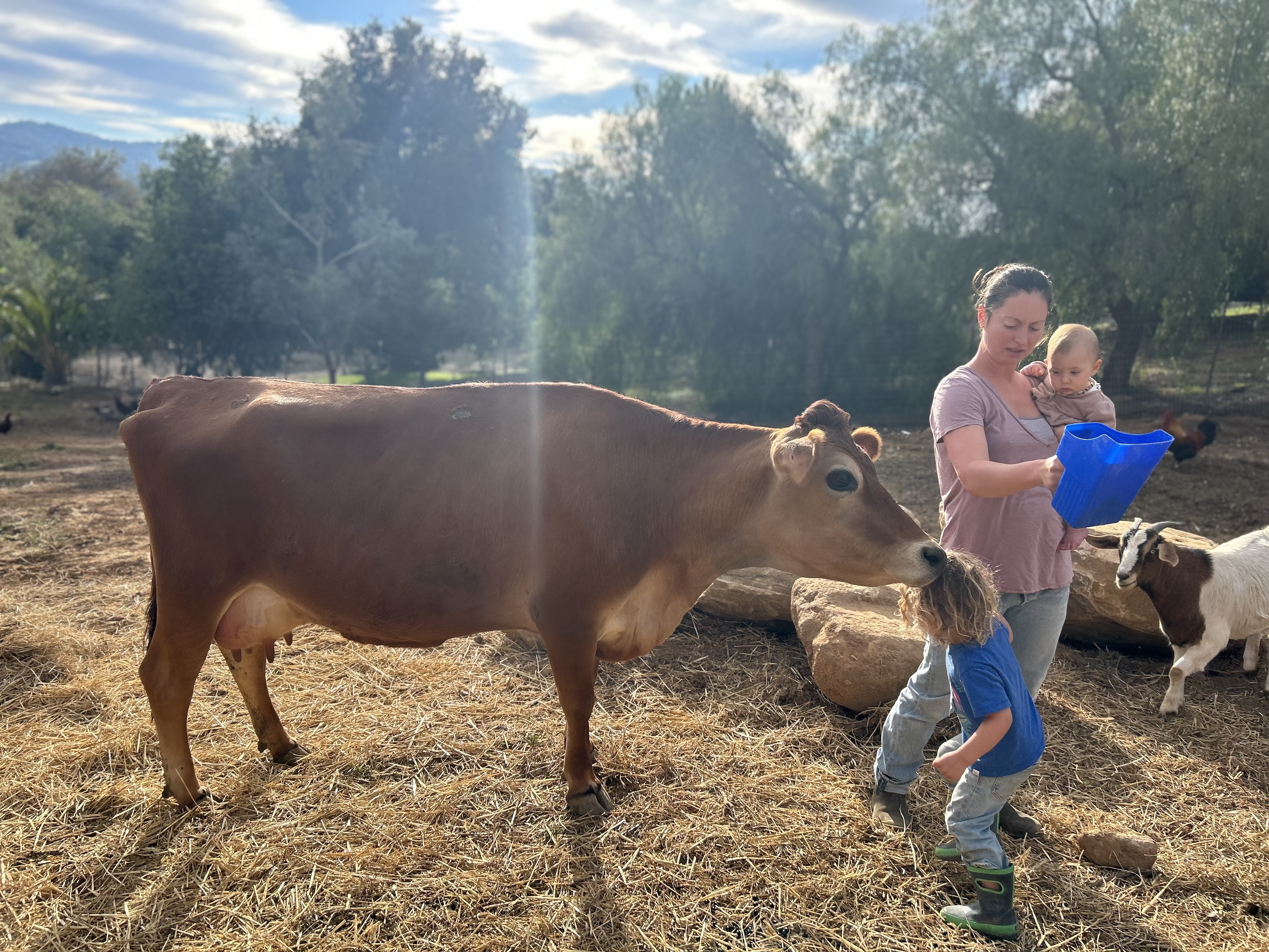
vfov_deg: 53.1
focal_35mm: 26
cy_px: 476
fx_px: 953
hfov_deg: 67.3
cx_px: 634
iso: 50
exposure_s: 1/1698
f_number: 1.5
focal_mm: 5.7
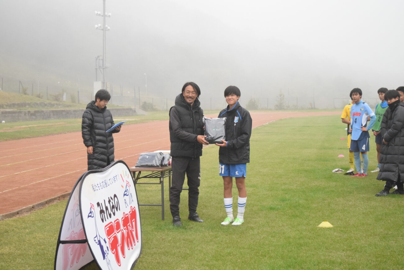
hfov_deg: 33.4
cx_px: 202
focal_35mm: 60
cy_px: 135
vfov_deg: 22.6
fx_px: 673
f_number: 5
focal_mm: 40
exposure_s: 1/2500
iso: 4000
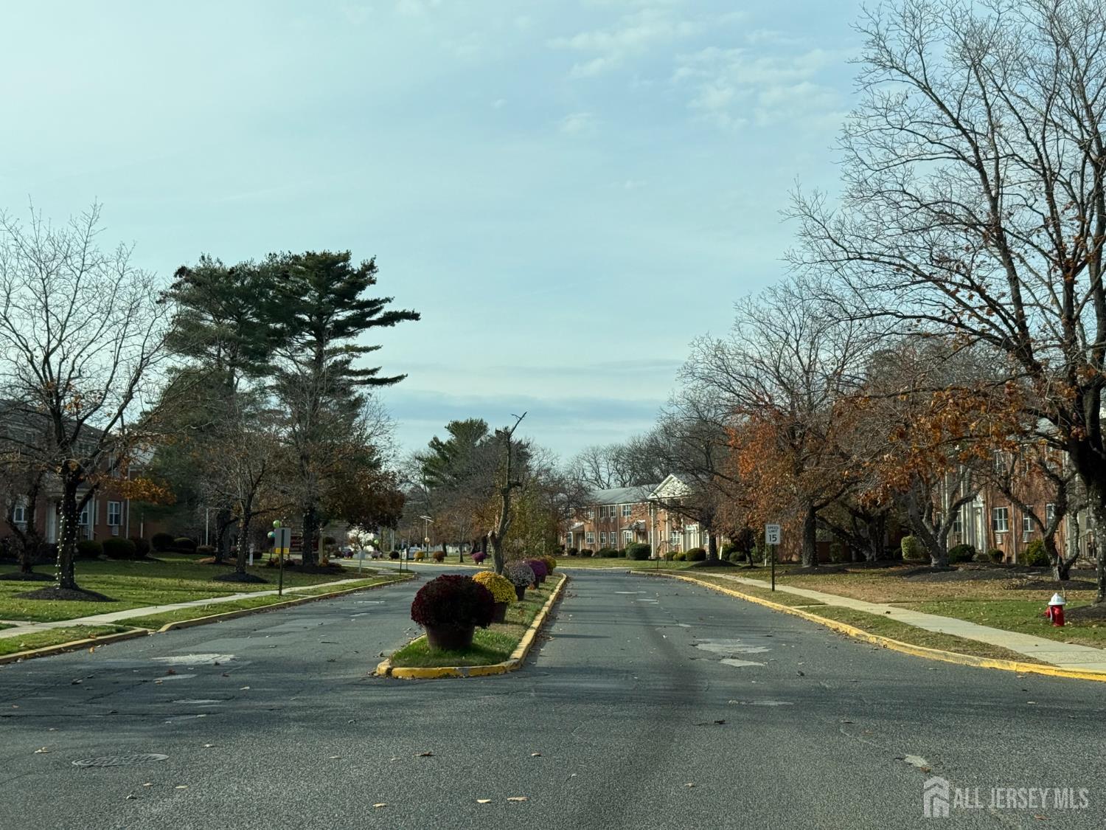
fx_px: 1534
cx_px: 553
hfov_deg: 39.7
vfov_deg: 30.3
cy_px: 415
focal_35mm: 48
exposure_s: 1/4098
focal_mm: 6.76
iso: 64
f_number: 1.78
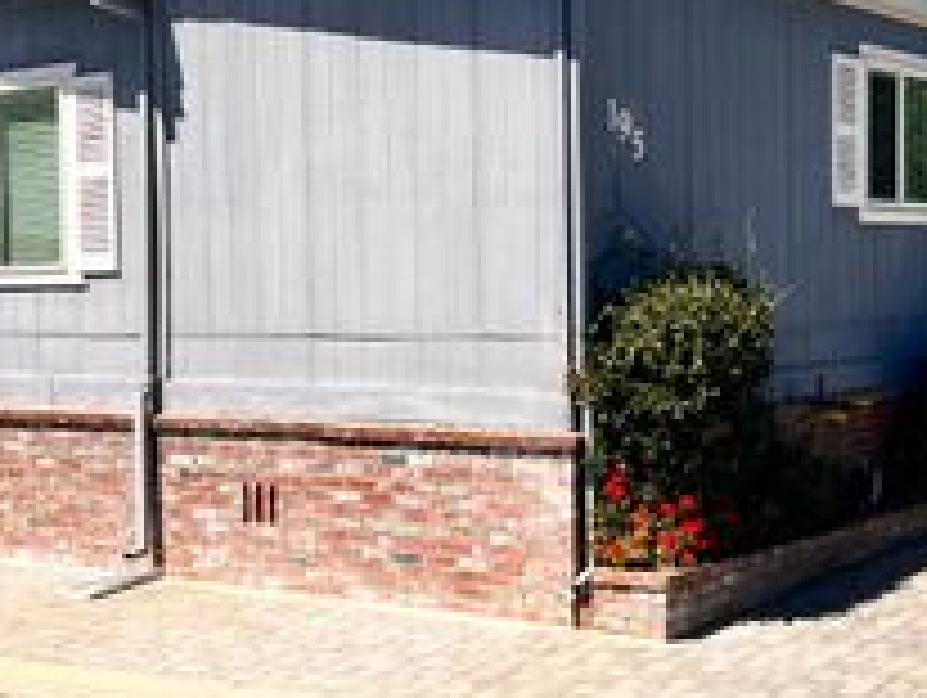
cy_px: 331
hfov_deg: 30.6
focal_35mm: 63
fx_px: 1689
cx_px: 567
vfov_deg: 23.3
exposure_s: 1/4831
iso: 50
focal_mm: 5.7
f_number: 1.5
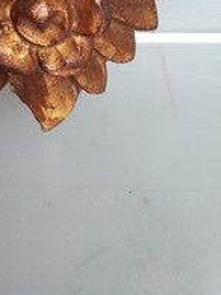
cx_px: 41
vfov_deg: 23.9
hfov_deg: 18.2
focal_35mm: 80
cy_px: 45
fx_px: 682
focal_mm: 3.81
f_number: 2.2
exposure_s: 1/60
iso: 100
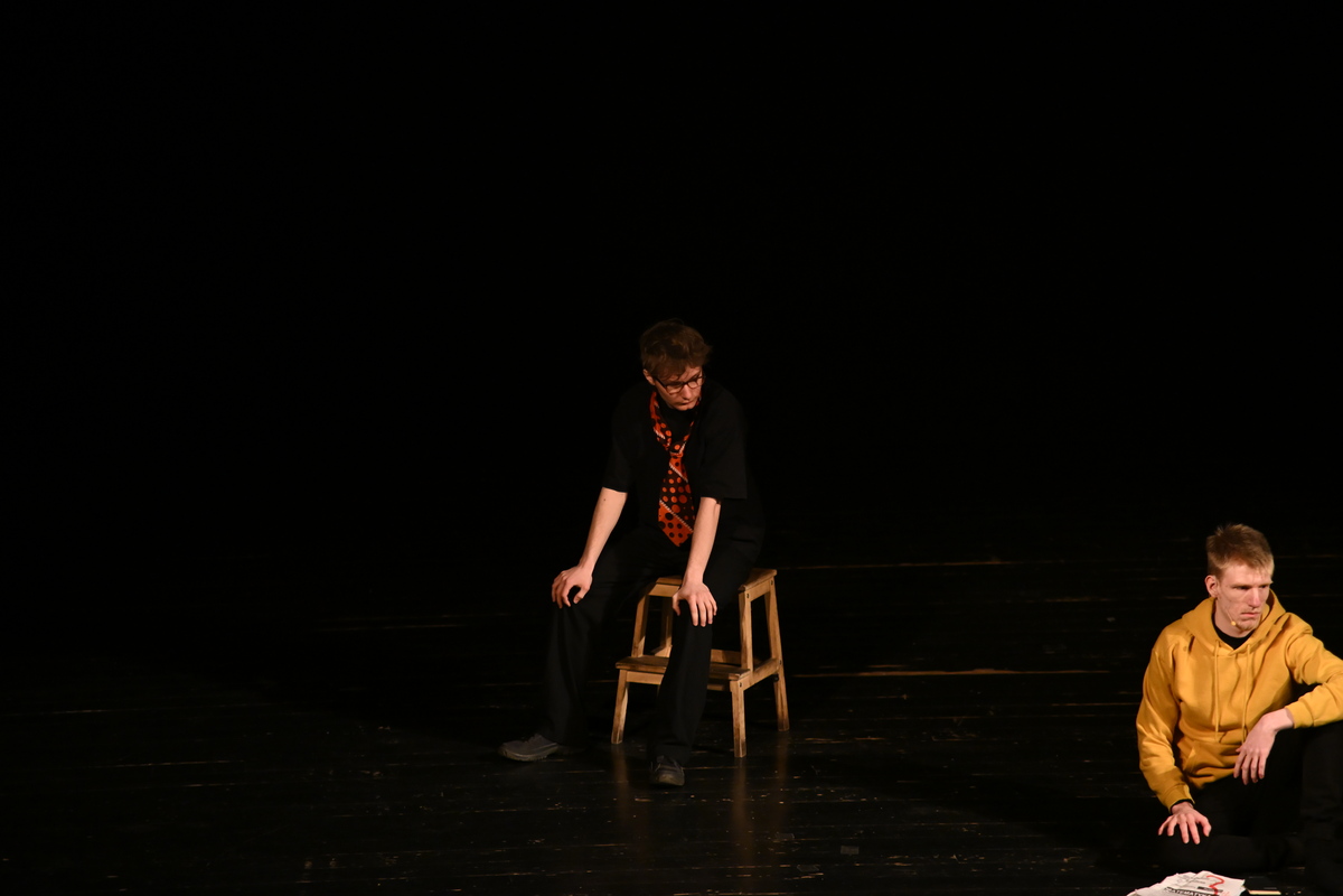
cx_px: 672
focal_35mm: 200
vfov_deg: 6.9
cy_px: 448
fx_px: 7461
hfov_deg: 10.3
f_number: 2.8
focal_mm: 200
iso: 4000
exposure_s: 1/160
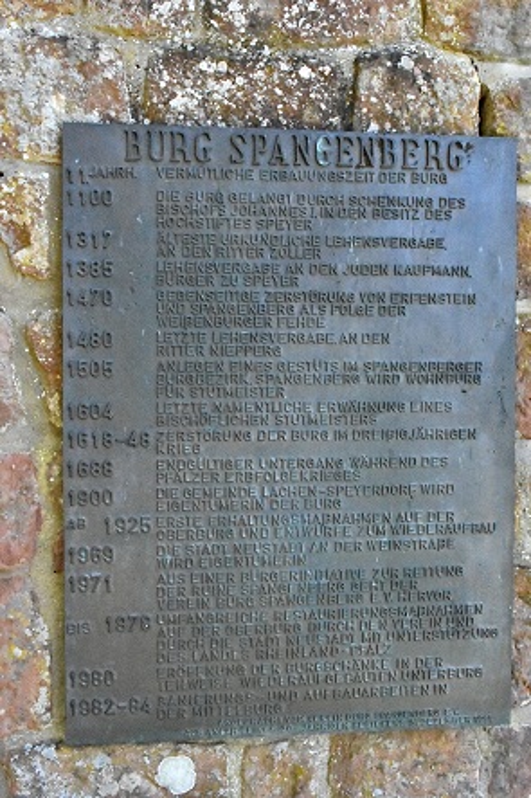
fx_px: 764
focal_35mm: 34
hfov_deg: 38.3
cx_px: 266
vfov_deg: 55.1
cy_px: 399
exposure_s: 1/800
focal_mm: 23
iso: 16000
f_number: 14
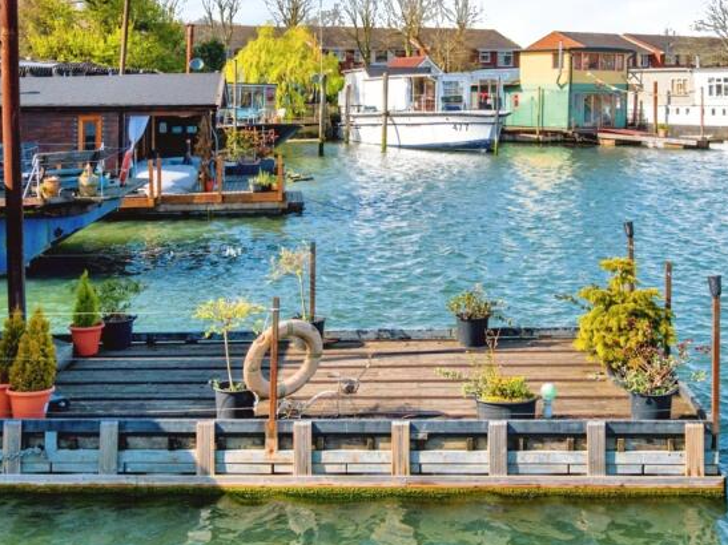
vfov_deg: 26.8
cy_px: 176
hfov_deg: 35.5
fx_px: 1135
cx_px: 402
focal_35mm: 54
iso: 400
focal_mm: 20
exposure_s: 1/1600
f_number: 7.1
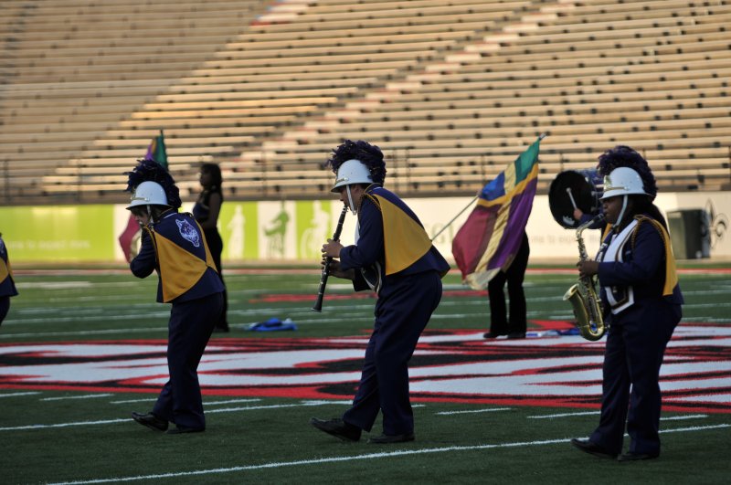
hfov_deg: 9.8
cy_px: 242
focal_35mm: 210
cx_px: 366
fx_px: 4258
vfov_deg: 6.5
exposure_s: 1/2500
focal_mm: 140
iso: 200
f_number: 2.8
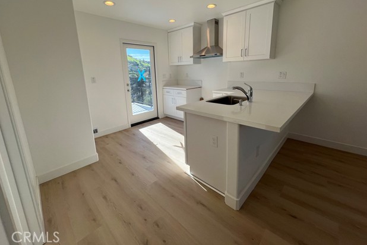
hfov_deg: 104.2
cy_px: 103
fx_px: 143
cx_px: 181
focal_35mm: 14
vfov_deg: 80.6
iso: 32
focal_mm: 1.57
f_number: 1.8
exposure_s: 1/477
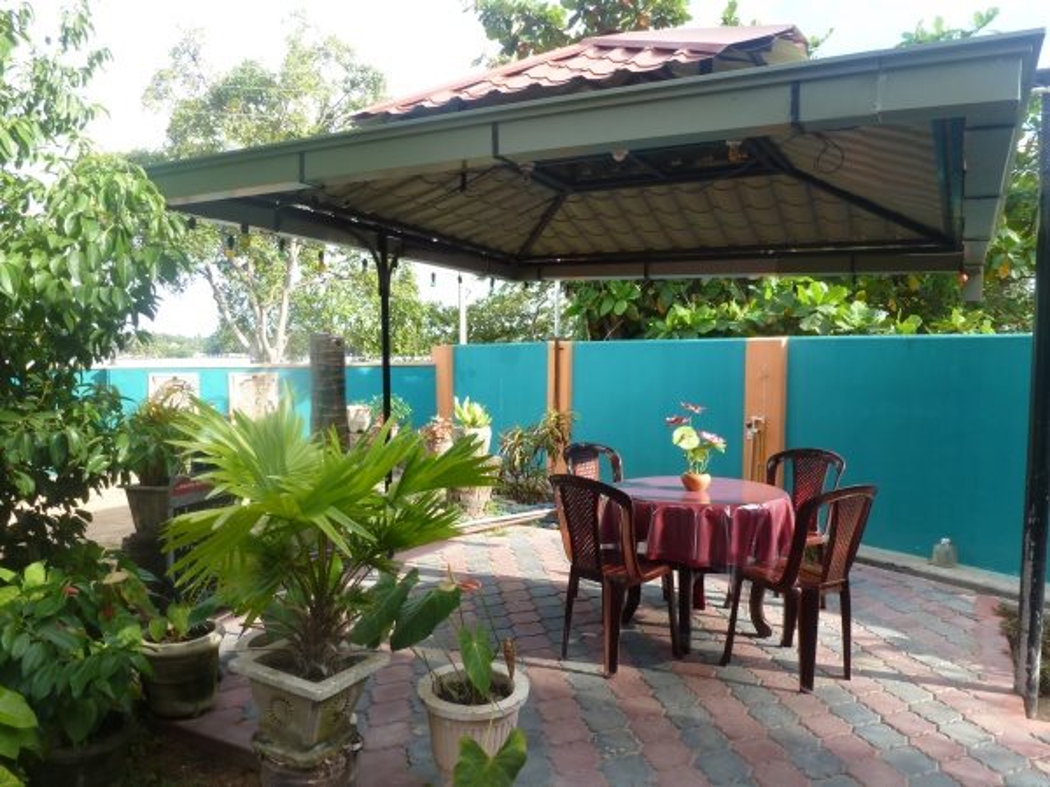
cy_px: 394
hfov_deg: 71.6
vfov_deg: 56.8
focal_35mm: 24
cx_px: 525
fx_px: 728
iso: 100
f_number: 3.5
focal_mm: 4.3
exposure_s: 1/125
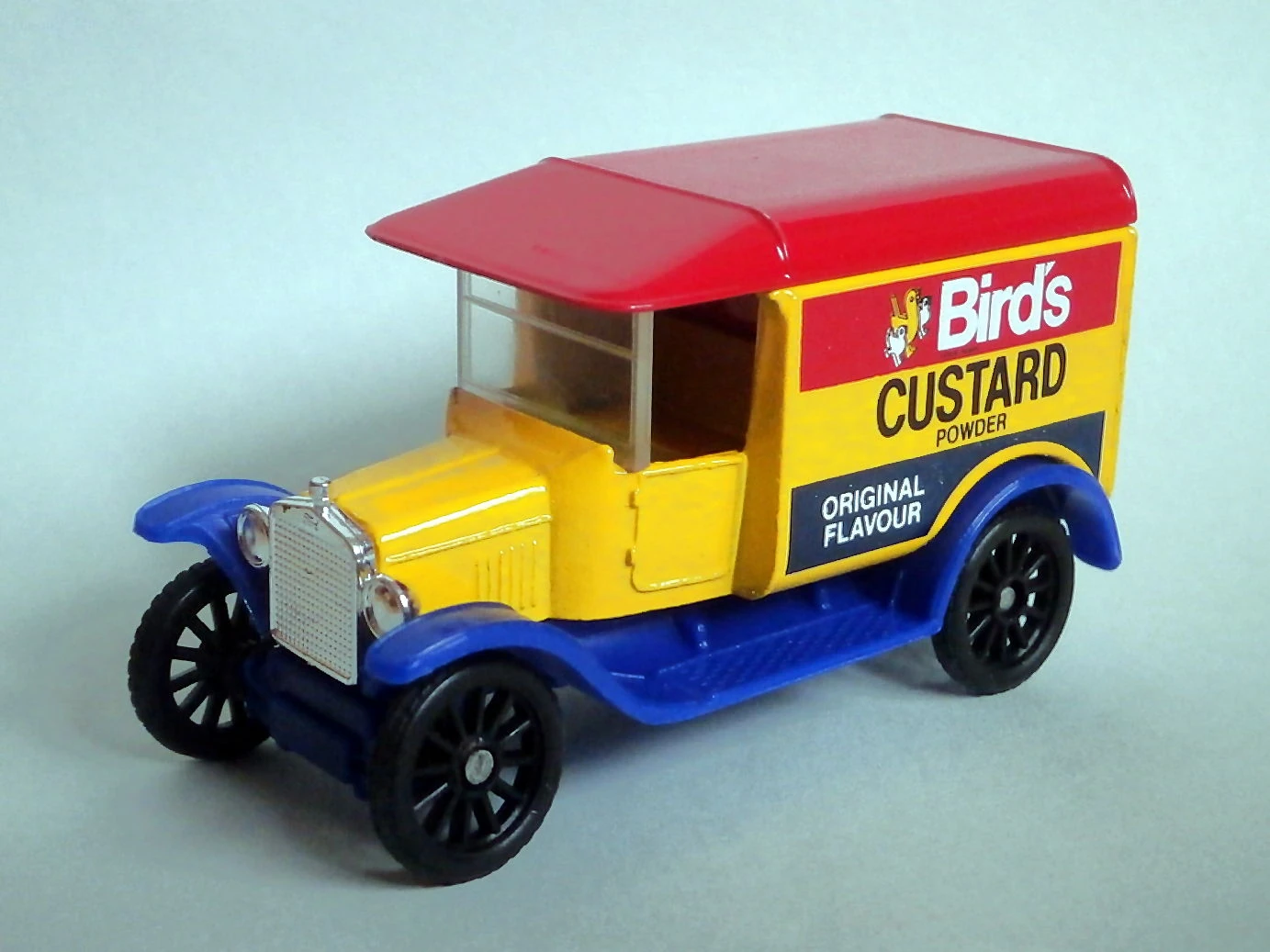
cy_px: 476
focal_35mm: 47
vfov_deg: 30.9
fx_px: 1724
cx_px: 635
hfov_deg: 40.4
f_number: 3.4
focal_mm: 8.3
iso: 400
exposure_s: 1/40
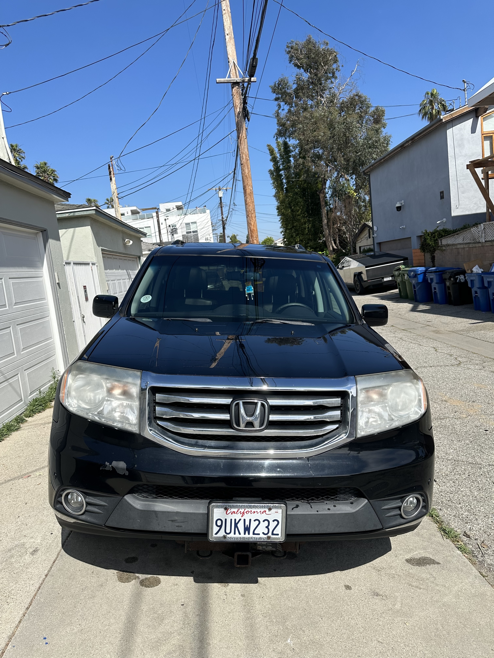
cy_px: 329
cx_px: 247
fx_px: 457
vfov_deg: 71.6
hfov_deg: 56.8
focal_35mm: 24
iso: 80
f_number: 1.78
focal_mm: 6.86
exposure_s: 1/5263
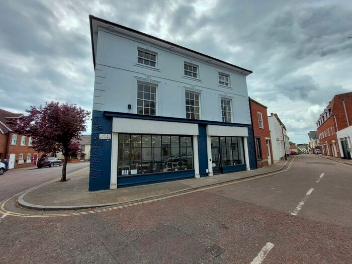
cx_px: 176
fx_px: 132
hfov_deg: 106.2
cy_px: 132
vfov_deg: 89.9
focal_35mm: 13
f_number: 2.2
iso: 50
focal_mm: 1.74
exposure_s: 1/1229
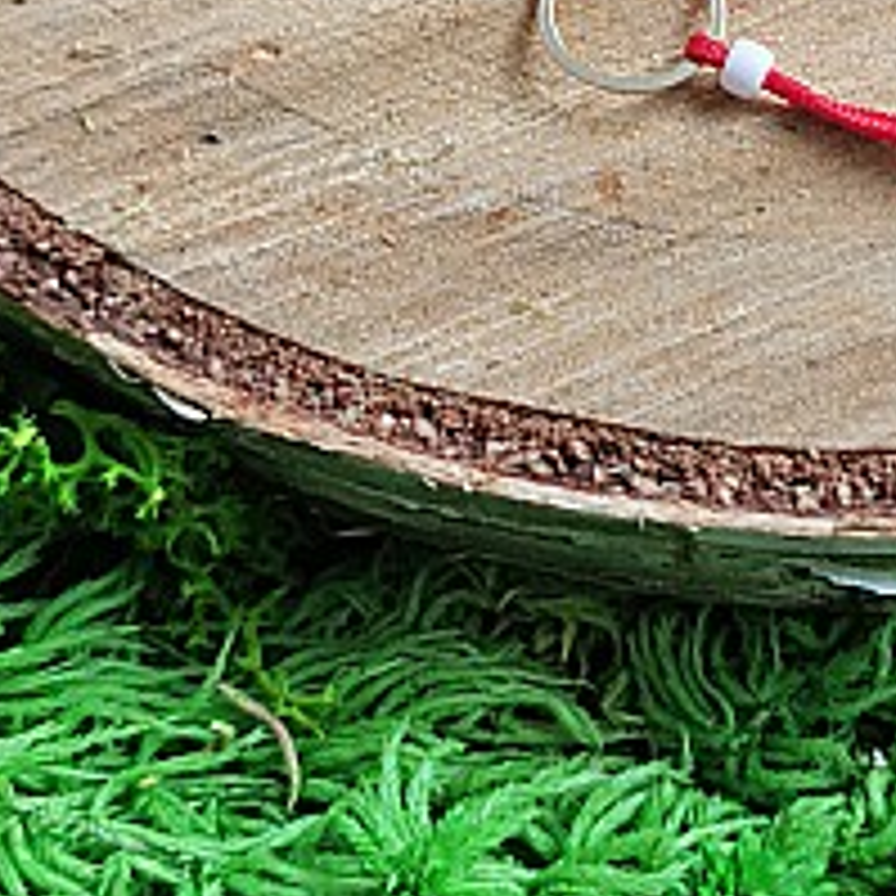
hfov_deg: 15.2
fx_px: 3338
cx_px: 711
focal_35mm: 114
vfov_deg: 15.2
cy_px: 153
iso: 80
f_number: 1.6
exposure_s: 1/100
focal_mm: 5.56
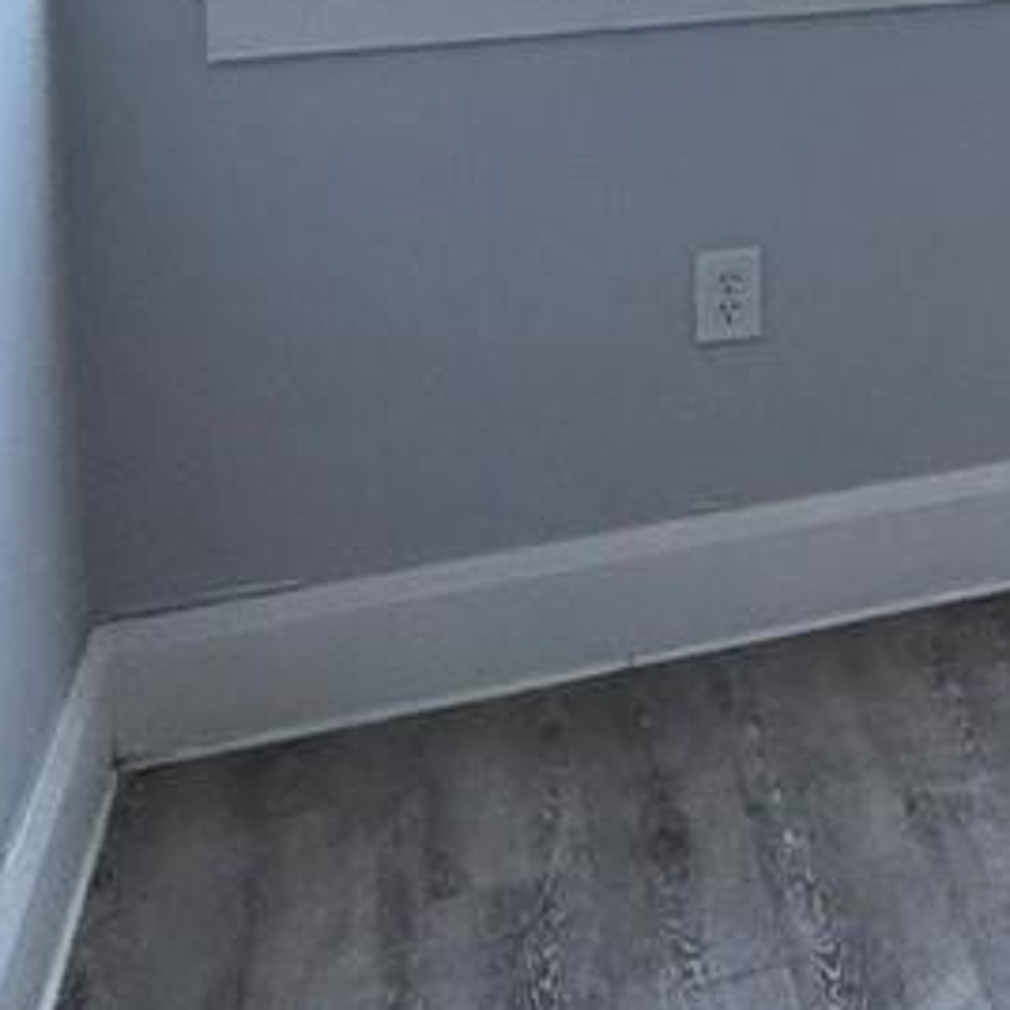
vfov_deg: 21.5
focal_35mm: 74
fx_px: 2443
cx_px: 1956
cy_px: -237
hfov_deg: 17.5
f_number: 2.2
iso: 250
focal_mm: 2.22
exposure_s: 1/120
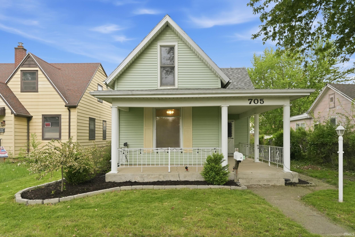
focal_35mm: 24
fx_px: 237
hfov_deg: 73.7
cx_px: 178
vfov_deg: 53.1
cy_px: 118
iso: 800
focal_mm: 16
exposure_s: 1/500
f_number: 4
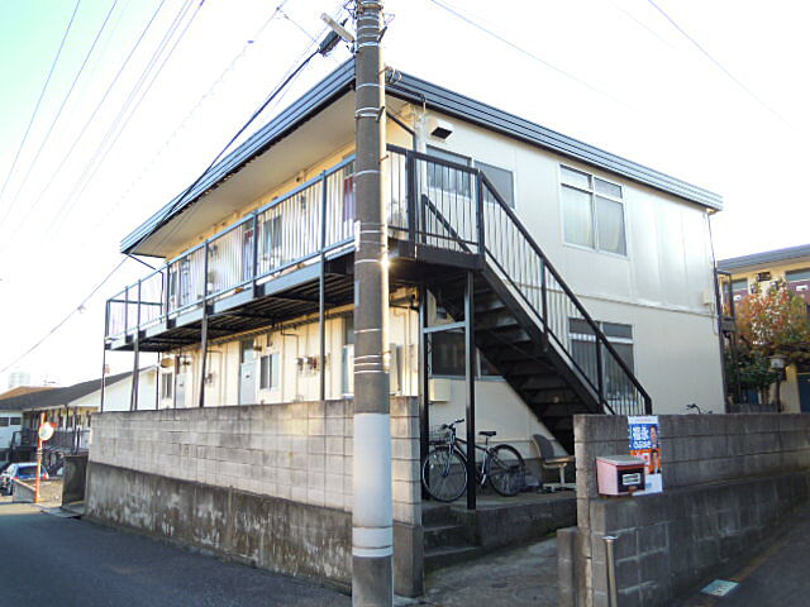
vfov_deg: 49.7
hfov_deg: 63.4
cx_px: 405
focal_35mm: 28
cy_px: 304
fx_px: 655
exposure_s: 1/160
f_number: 2.7
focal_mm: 5
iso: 100
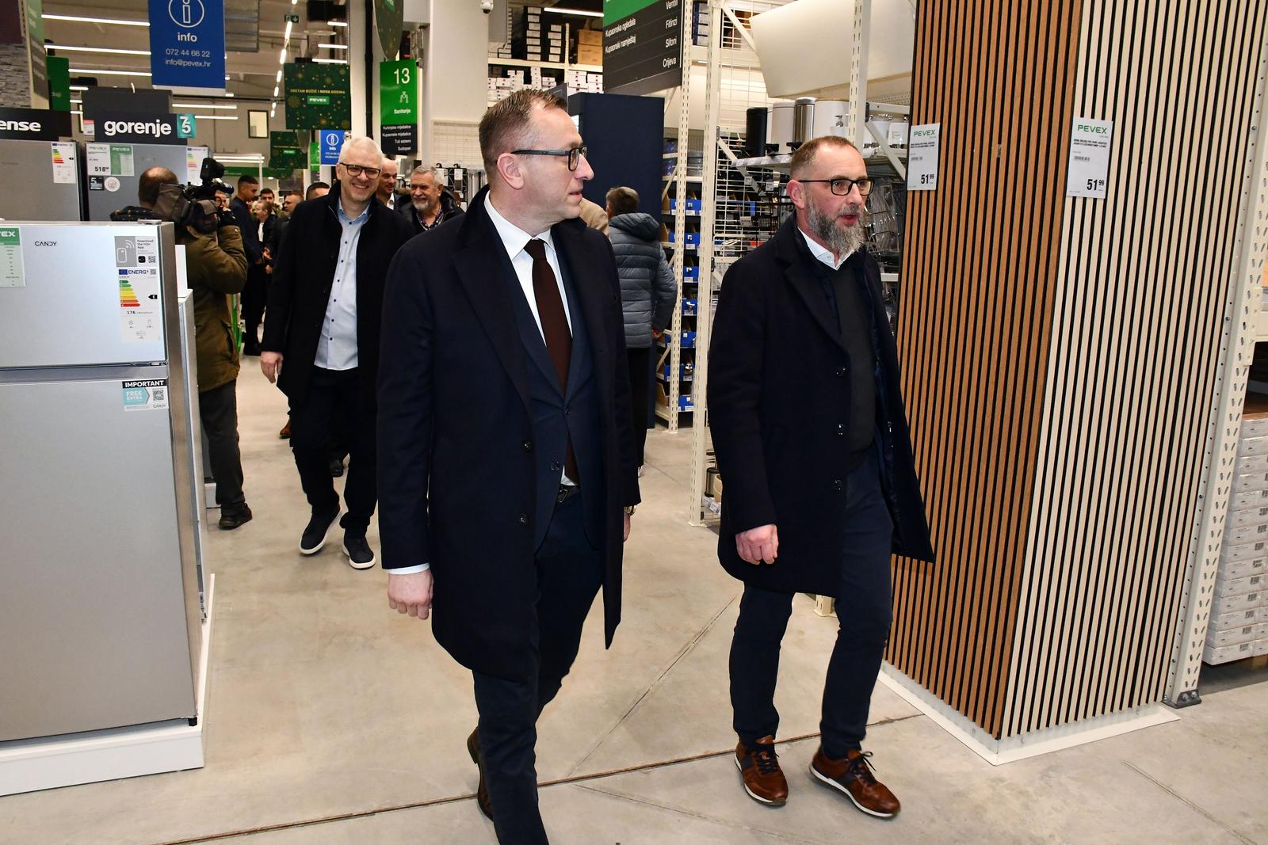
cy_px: 422
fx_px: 951
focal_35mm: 27
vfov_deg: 47.9
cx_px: 634
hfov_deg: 67.4
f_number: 10
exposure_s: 1/200
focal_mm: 18
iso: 3200
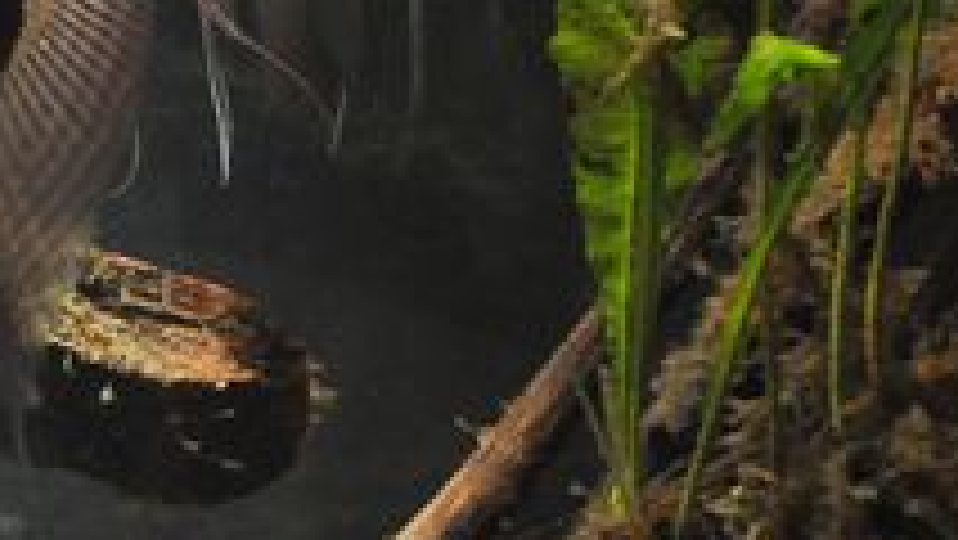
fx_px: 6068
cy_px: -112
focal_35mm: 239
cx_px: -342
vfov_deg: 5.1
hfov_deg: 8.9
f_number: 4.8
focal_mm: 45
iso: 1600
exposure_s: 1/13
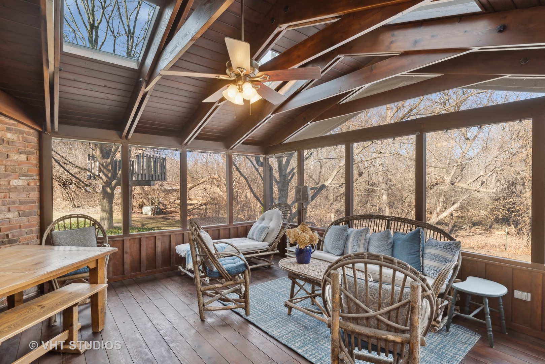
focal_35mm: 17
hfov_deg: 93.3
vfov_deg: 70.5
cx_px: 272
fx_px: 257
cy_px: 182
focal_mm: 17
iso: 200
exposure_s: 1/25
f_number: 8
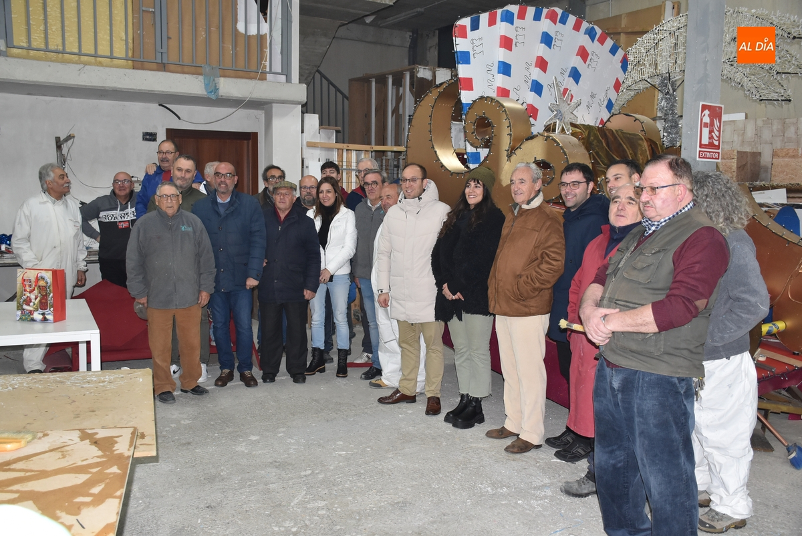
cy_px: 268
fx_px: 736
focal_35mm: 33
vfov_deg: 40.0
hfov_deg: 57.2
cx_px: 401
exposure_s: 1/60
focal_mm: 22
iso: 1000
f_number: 3.5
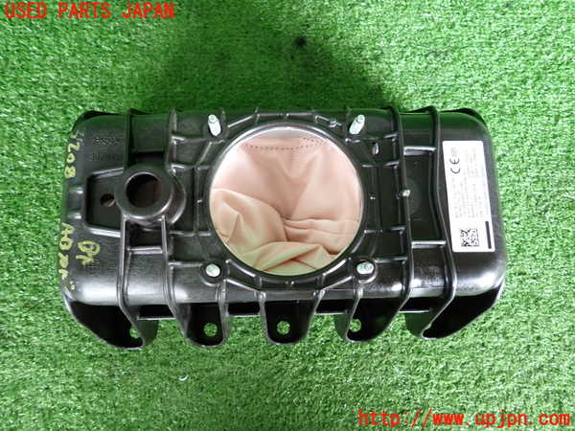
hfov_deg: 69.4
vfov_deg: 54.9
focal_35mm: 25
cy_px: 216
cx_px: 288
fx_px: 415
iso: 200
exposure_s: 1/40
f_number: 2
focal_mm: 4.5
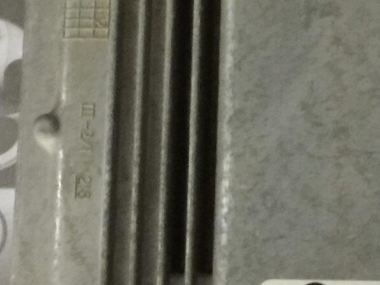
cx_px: 408
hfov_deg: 15.4
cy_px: 132
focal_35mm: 125
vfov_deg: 11.8
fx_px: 1372
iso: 160
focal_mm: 4.15
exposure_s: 1/4
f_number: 2.2
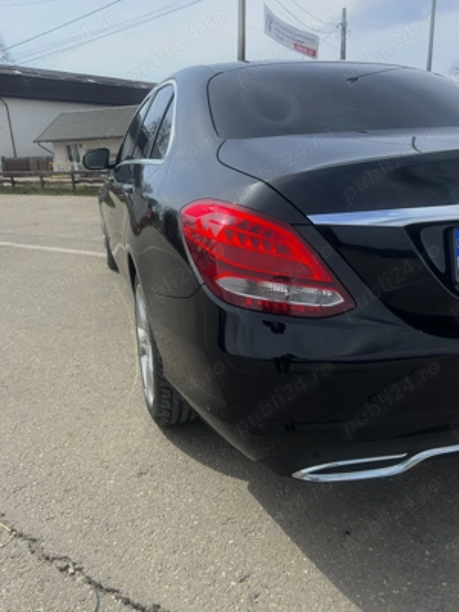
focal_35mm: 26
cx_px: 230
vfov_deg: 67.3
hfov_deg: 53.1
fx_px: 460
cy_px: 306
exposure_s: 1/2915
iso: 50
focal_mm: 5.7
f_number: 1.5
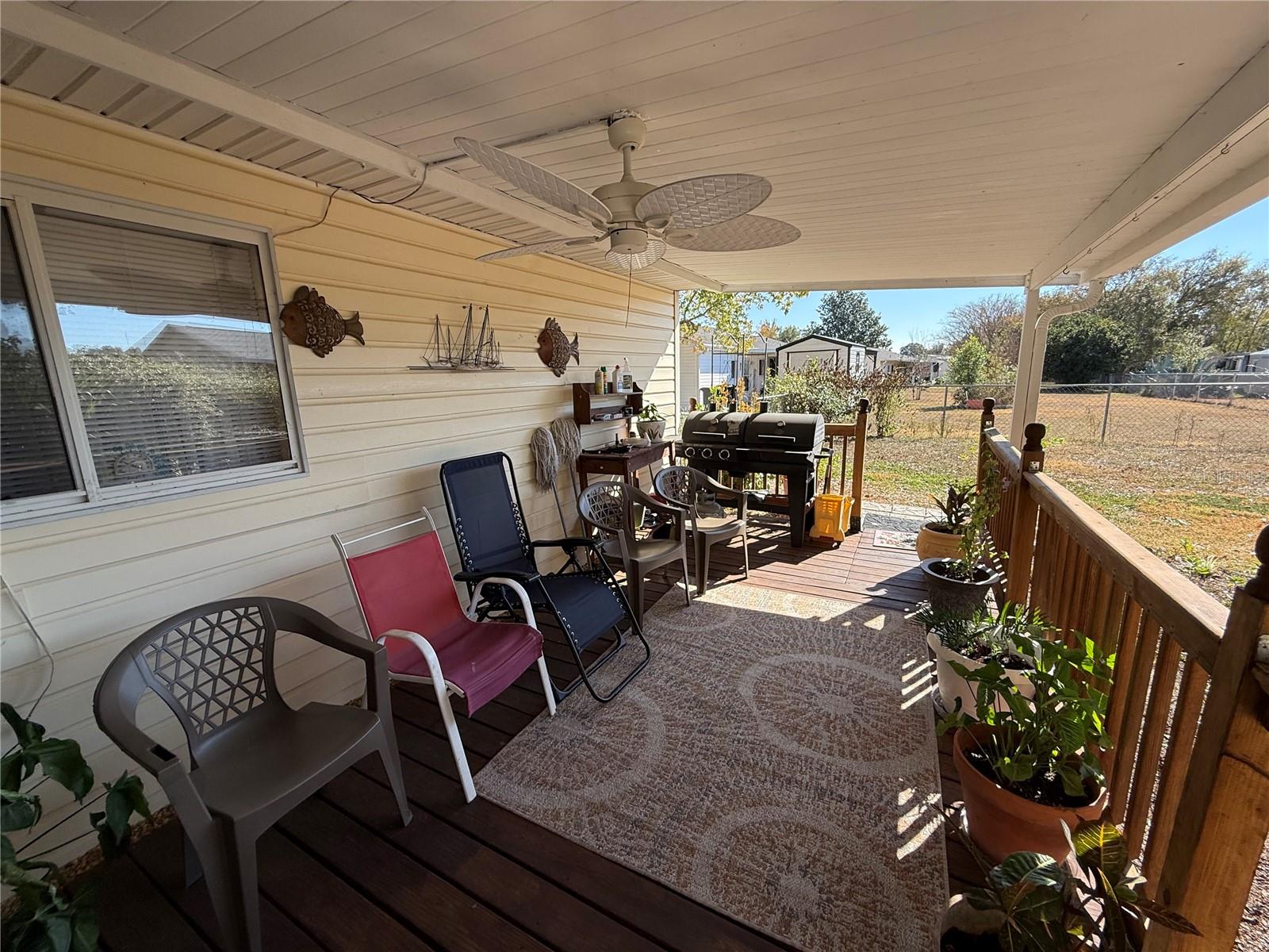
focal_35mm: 14
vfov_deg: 85.7
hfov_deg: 102.1
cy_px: 476
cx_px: 634
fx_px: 513
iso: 64
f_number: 2.2
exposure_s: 1/574
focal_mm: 2.22
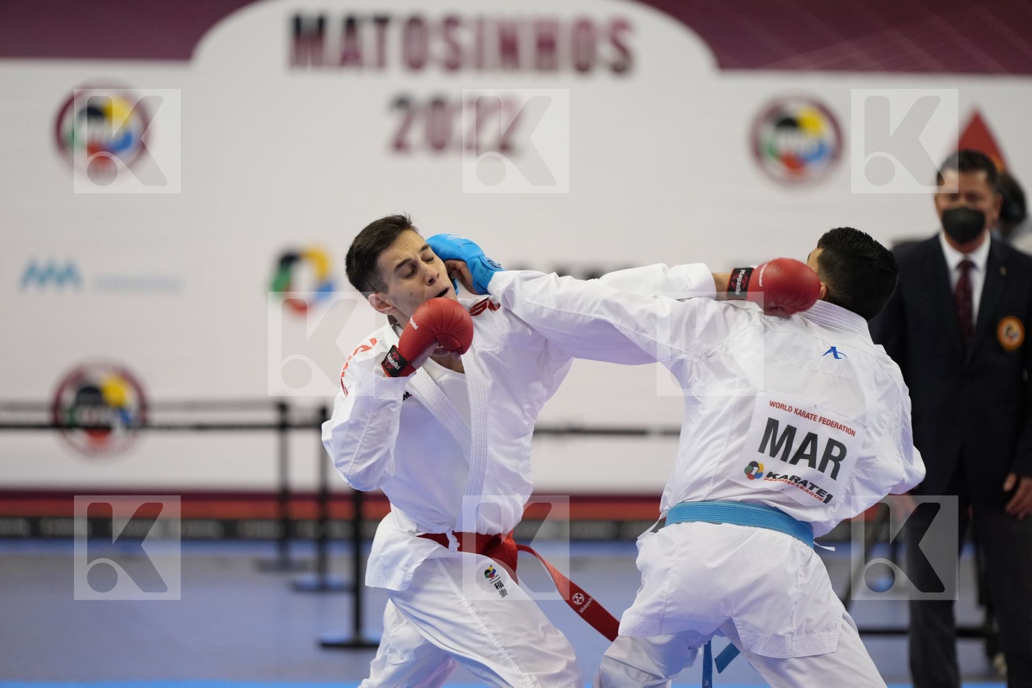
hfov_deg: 10.8
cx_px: 516
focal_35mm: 191
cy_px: 344
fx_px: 5475
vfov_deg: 7.2
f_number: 2.8
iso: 2500
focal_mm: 191
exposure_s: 1/1000
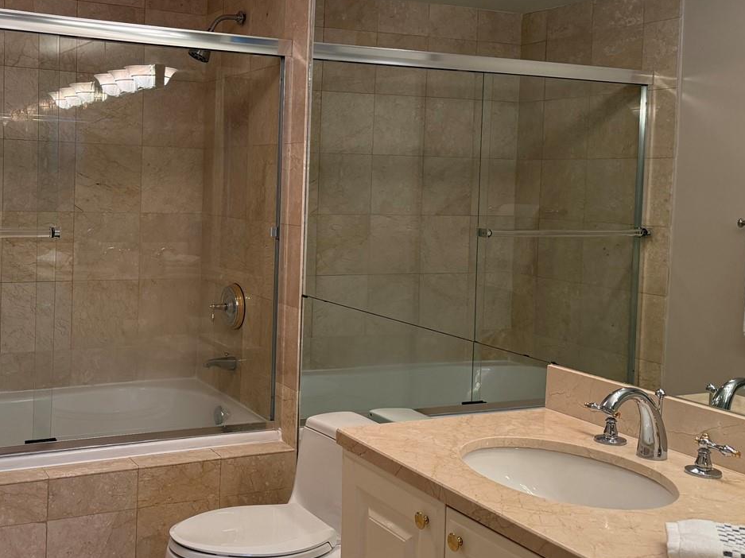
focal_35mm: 41
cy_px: 230
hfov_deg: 44.9
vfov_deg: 35.0
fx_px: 882
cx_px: 227
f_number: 1.78
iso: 200
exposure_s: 1/148
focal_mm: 6.76
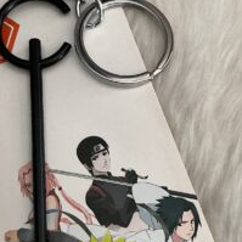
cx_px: 119
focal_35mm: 86
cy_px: 224
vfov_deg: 19.7
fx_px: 680
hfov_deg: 20.2
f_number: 1.8
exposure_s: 1/50
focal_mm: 3
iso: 80
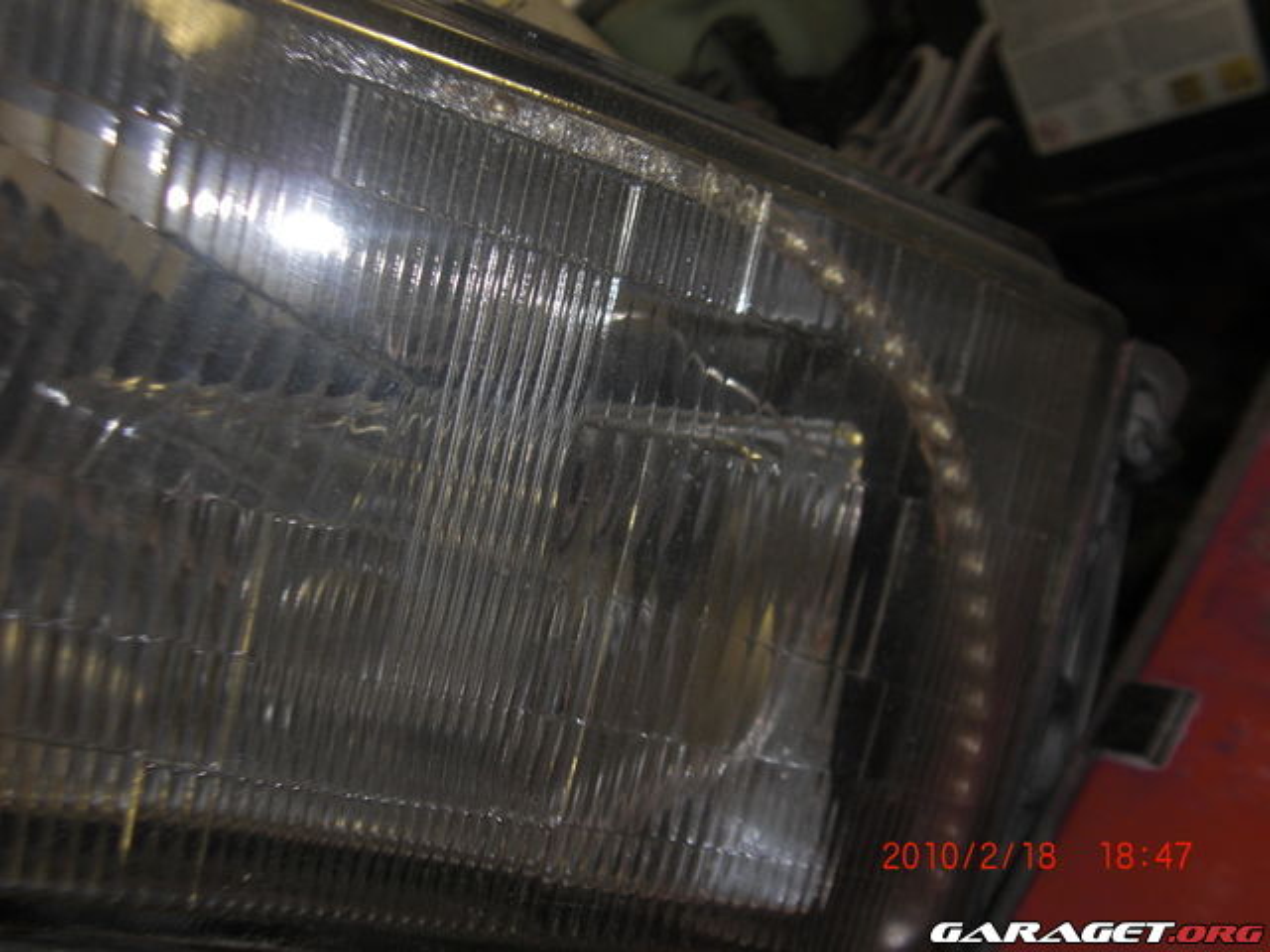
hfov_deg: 55.4
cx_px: 635
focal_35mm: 33
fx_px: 1211
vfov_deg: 42.9
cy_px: 476
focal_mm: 5.8
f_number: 2.7
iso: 50
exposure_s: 1/30
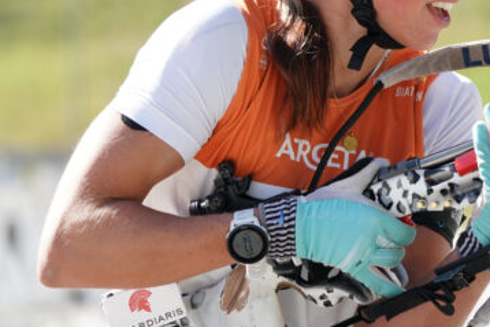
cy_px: 0
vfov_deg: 2.8
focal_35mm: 486
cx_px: 348
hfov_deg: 4.2
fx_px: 6617
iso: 800
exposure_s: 1/1000
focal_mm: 232
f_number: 6.3
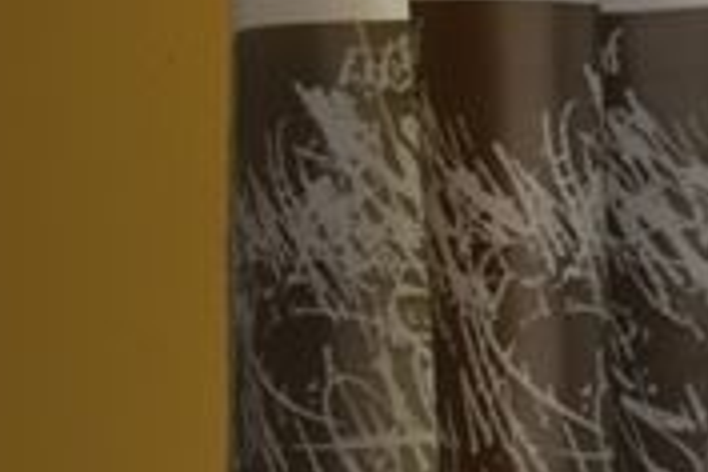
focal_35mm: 182
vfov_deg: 7.5
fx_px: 3577
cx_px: 1864
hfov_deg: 9.6
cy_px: 630
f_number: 3.8
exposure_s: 1/60
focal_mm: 21
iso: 110
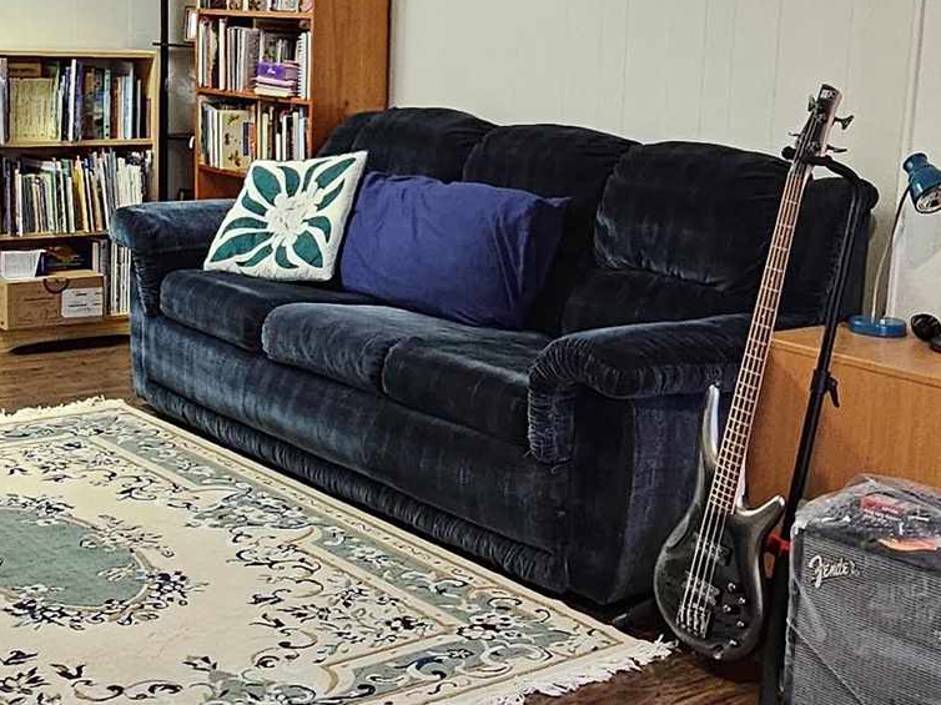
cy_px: 327
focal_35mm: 53
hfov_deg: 36.2
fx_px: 1440
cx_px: 456
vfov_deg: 27.5
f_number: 2.2
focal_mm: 2.2
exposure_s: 1/60
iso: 320
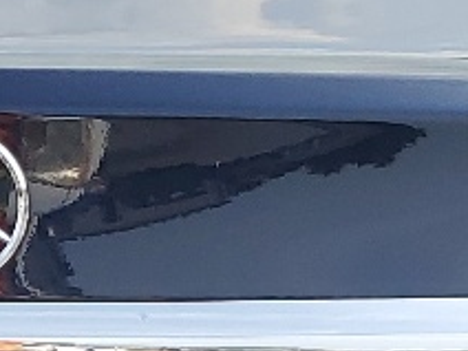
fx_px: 2650
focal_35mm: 196
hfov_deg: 10.0
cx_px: -4
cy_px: 490
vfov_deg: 7.5
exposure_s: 1/1667
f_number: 1.5
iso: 50
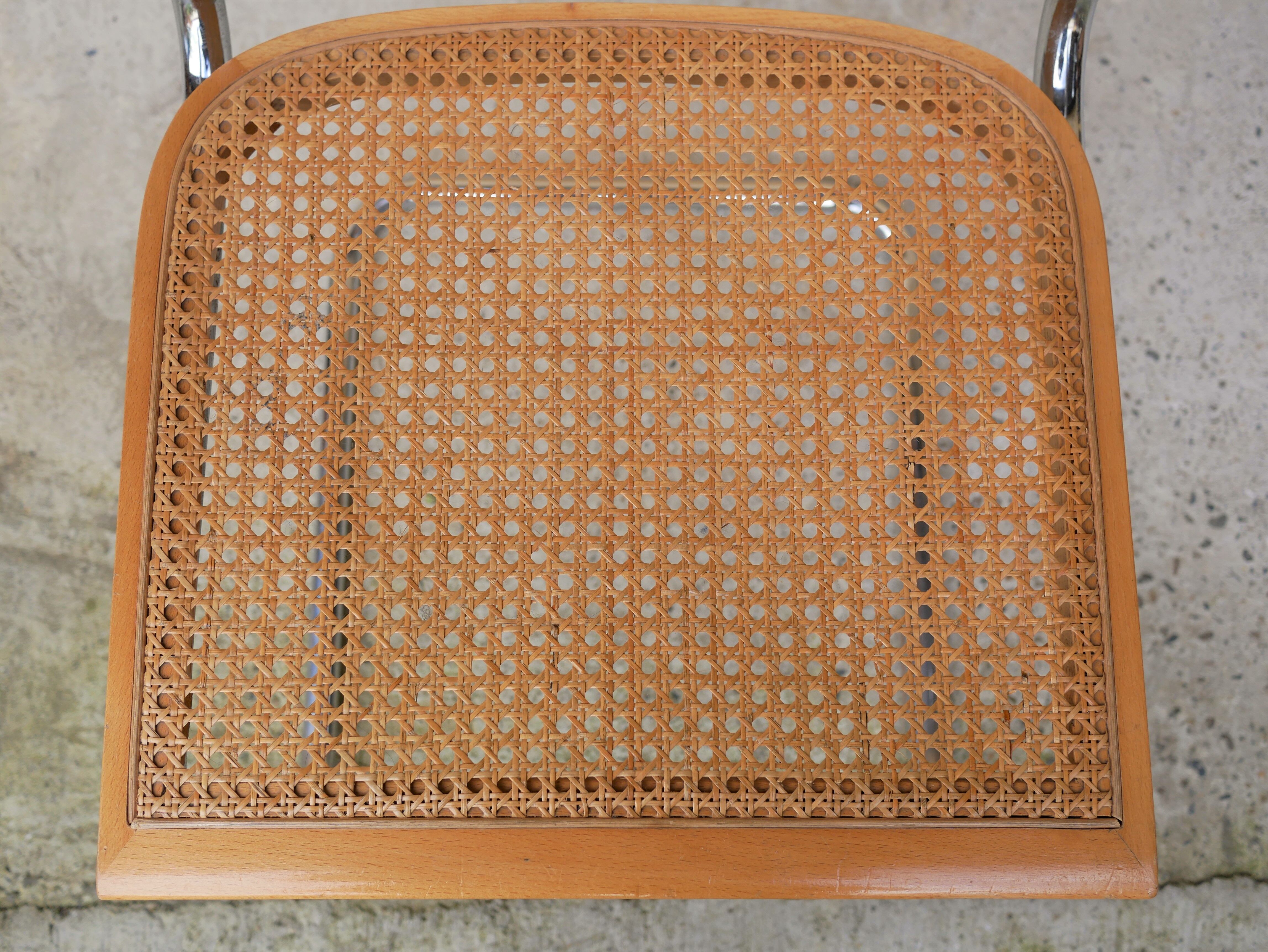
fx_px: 1466
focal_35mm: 40
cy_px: 476
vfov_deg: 36.0
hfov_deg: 46.8
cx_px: 634
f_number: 2.8
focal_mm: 20
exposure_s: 1/250
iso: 200
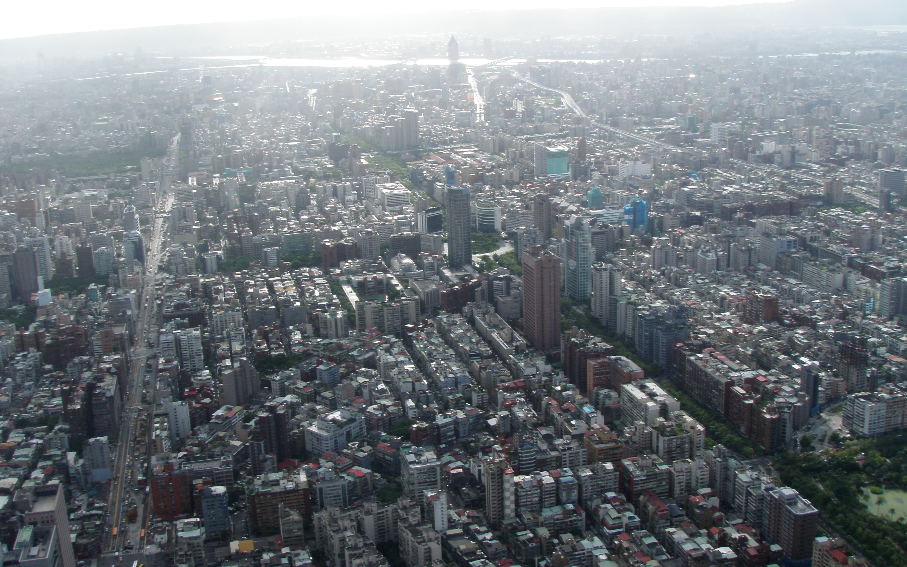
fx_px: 1013
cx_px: 460
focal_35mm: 41
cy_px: 258
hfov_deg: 48.2
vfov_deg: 31.2
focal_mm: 6.7
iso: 80
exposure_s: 1/160
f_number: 6.3
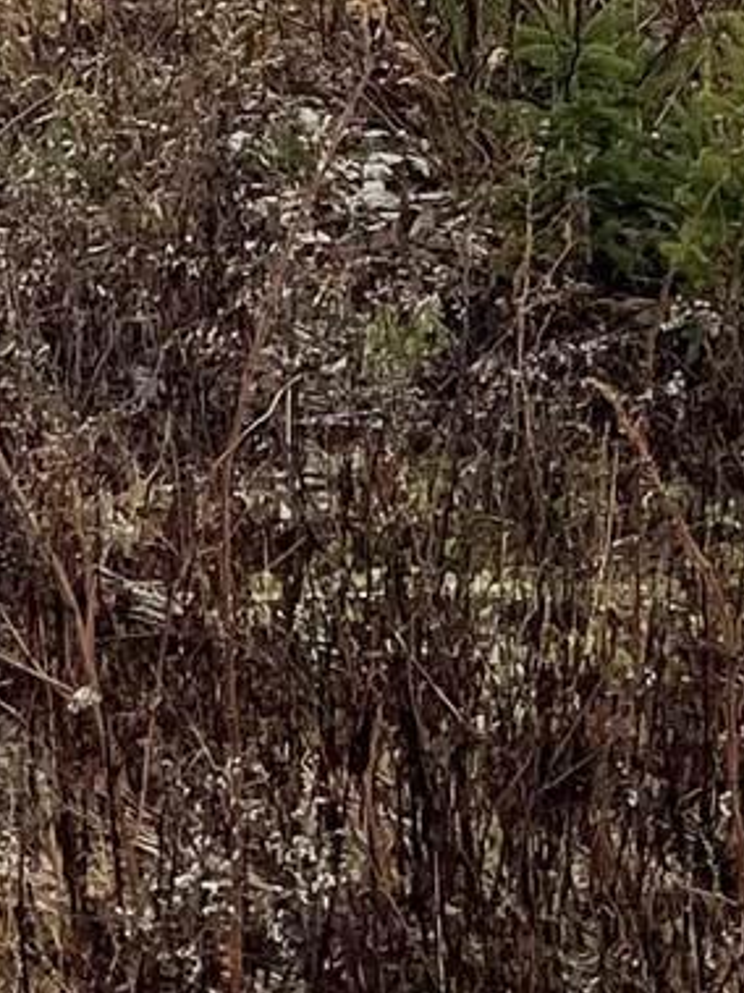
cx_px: -346
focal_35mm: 152
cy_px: -1182
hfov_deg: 9.5
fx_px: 4358
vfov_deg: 11.3
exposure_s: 1/2288
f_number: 1.6
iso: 32
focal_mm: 5.1
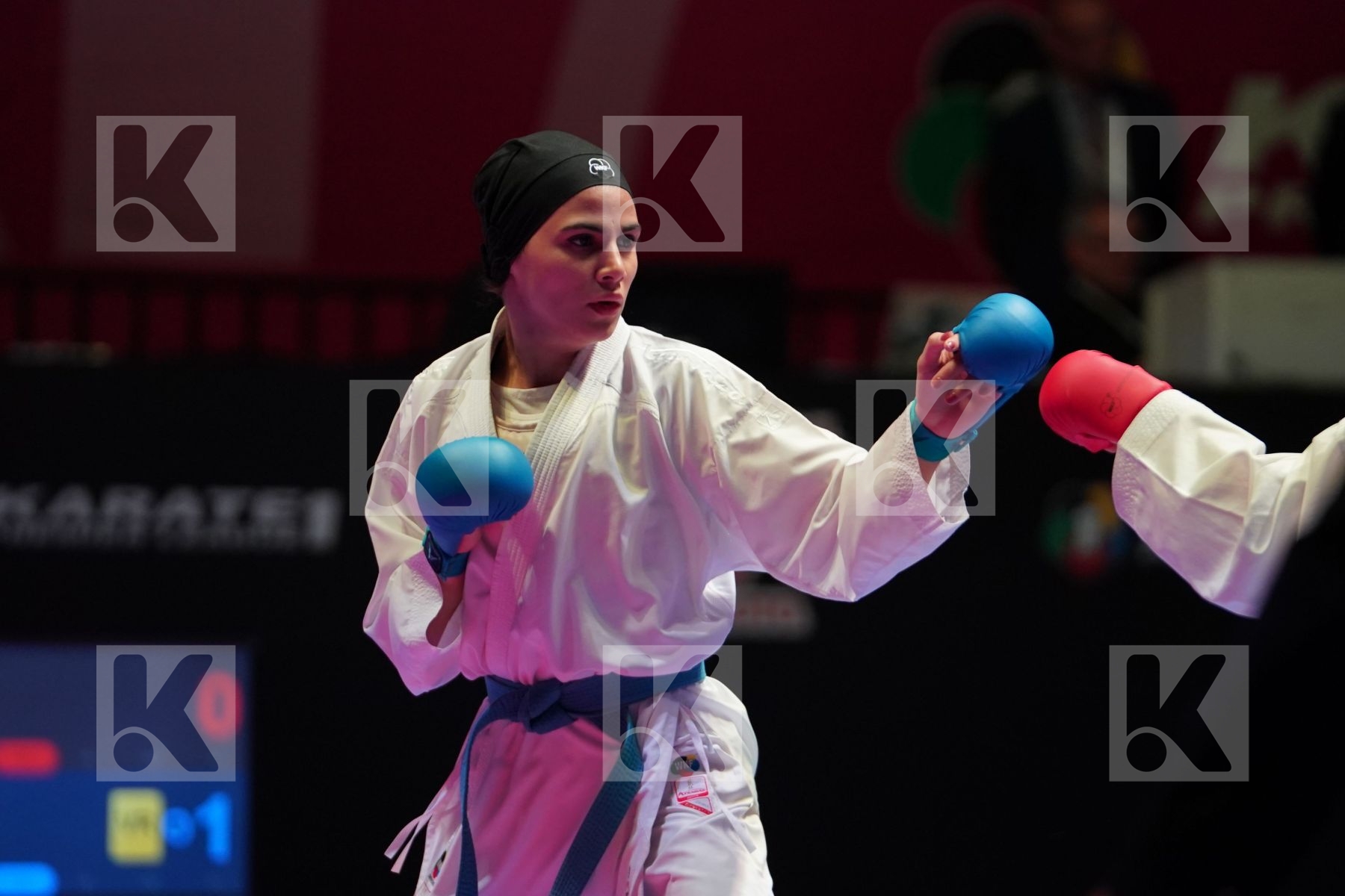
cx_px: 672
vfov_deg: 5.6
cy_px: 448
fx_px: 9227
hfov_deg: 8.3
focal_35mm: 247
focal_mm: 165
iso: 2000
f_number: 2.8
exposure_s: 1/1000
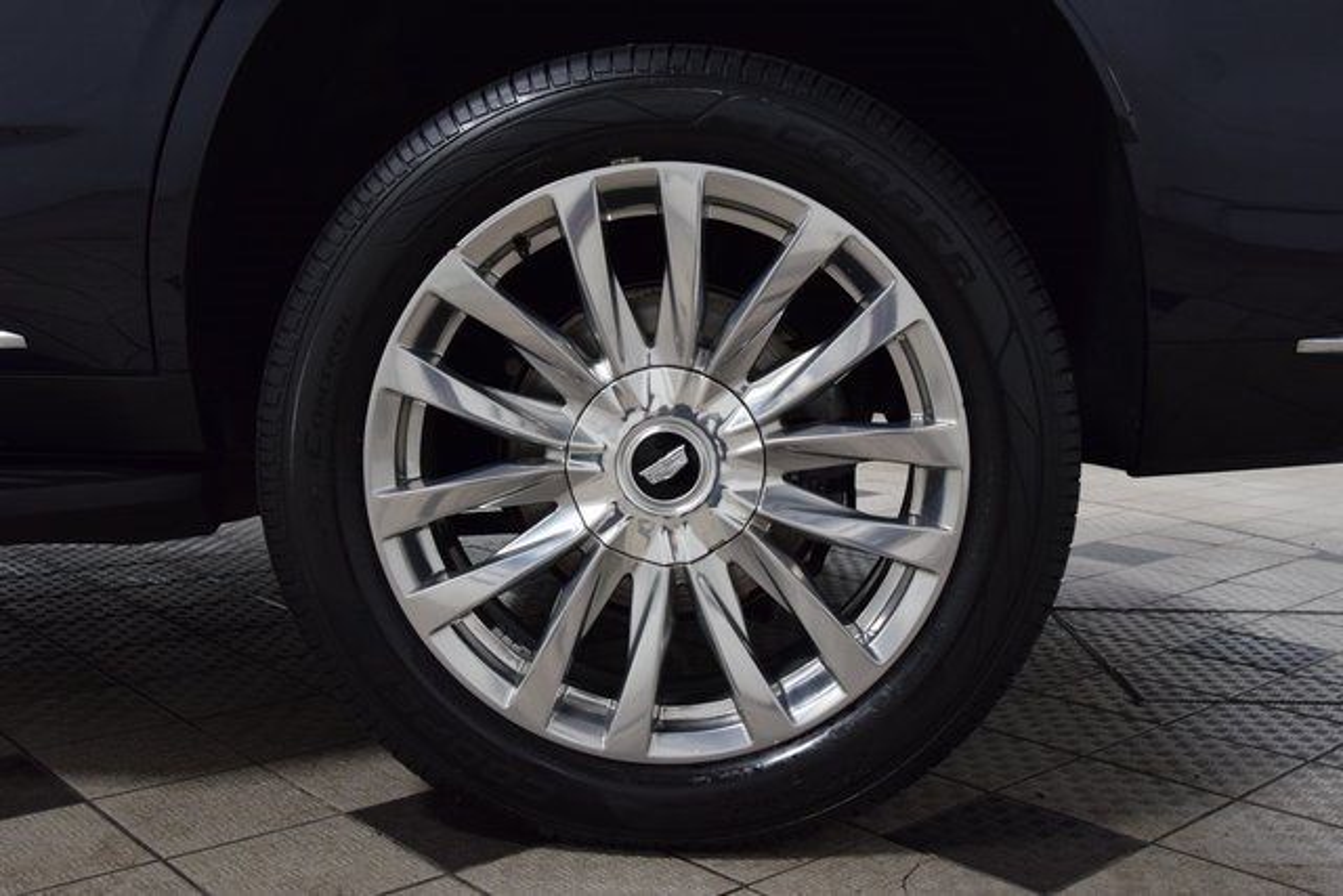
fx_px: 1343
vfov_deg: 36.9
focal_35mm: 36
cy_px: 448
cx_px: 672
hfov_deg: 53.1
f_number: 5.6
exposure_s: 1/60
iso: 1600
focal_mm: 24
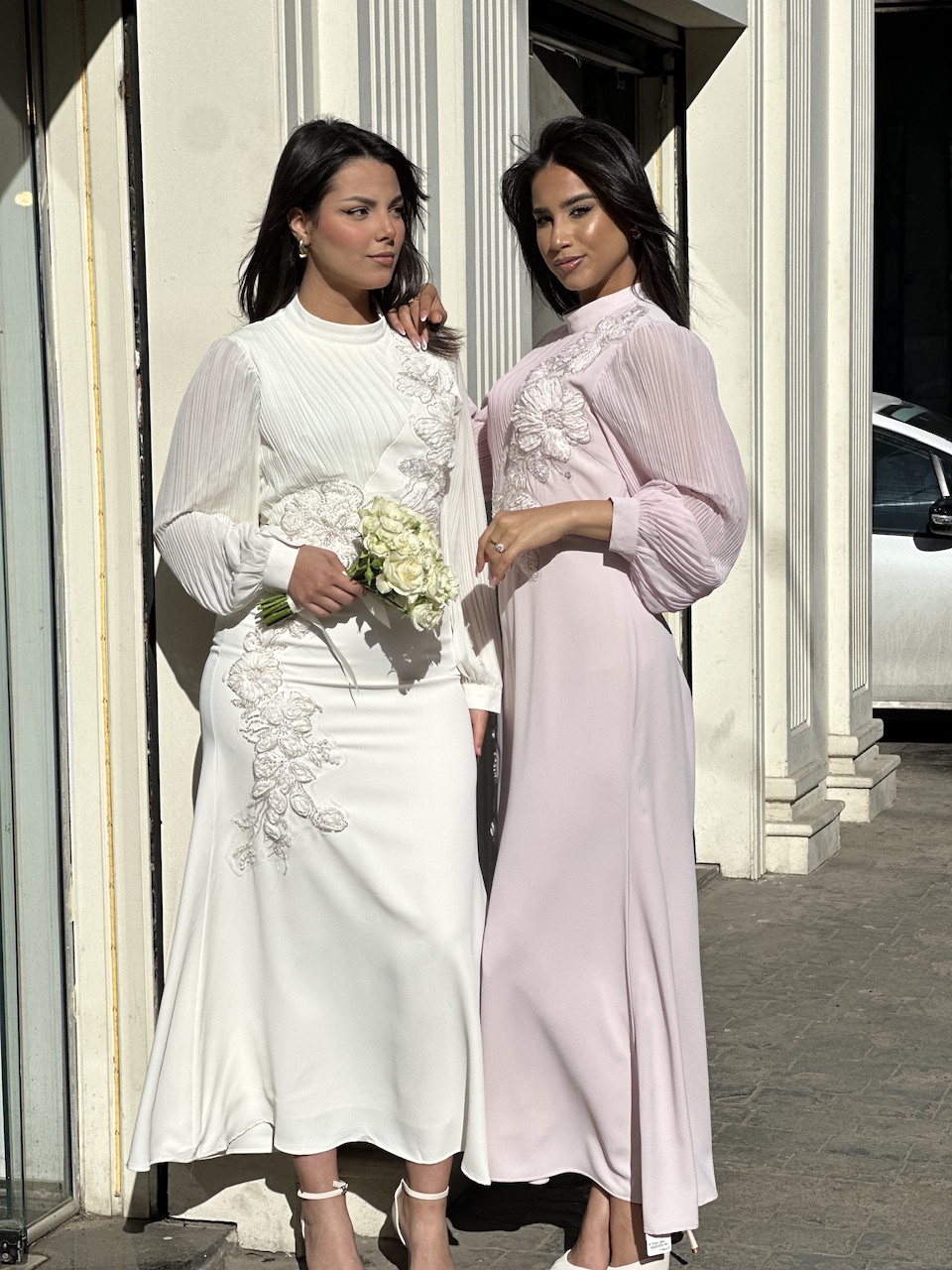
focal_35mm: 77
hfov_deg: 19.1
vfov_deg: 25.3
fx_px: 2824
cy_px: 635
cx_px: 476
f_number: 2.8
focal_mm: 9
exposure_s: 1/2137
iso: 32
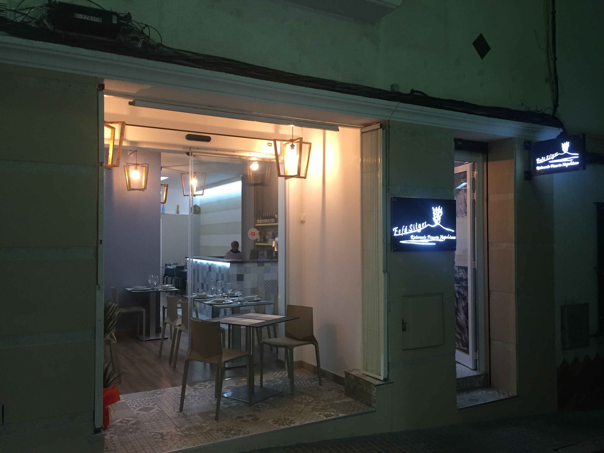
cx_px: 302
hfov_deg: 61.7
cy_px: 226
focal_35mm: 29
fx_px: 506
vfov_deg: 48.2
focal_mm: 4.15
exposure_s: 1/33
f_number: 2.2
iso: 200
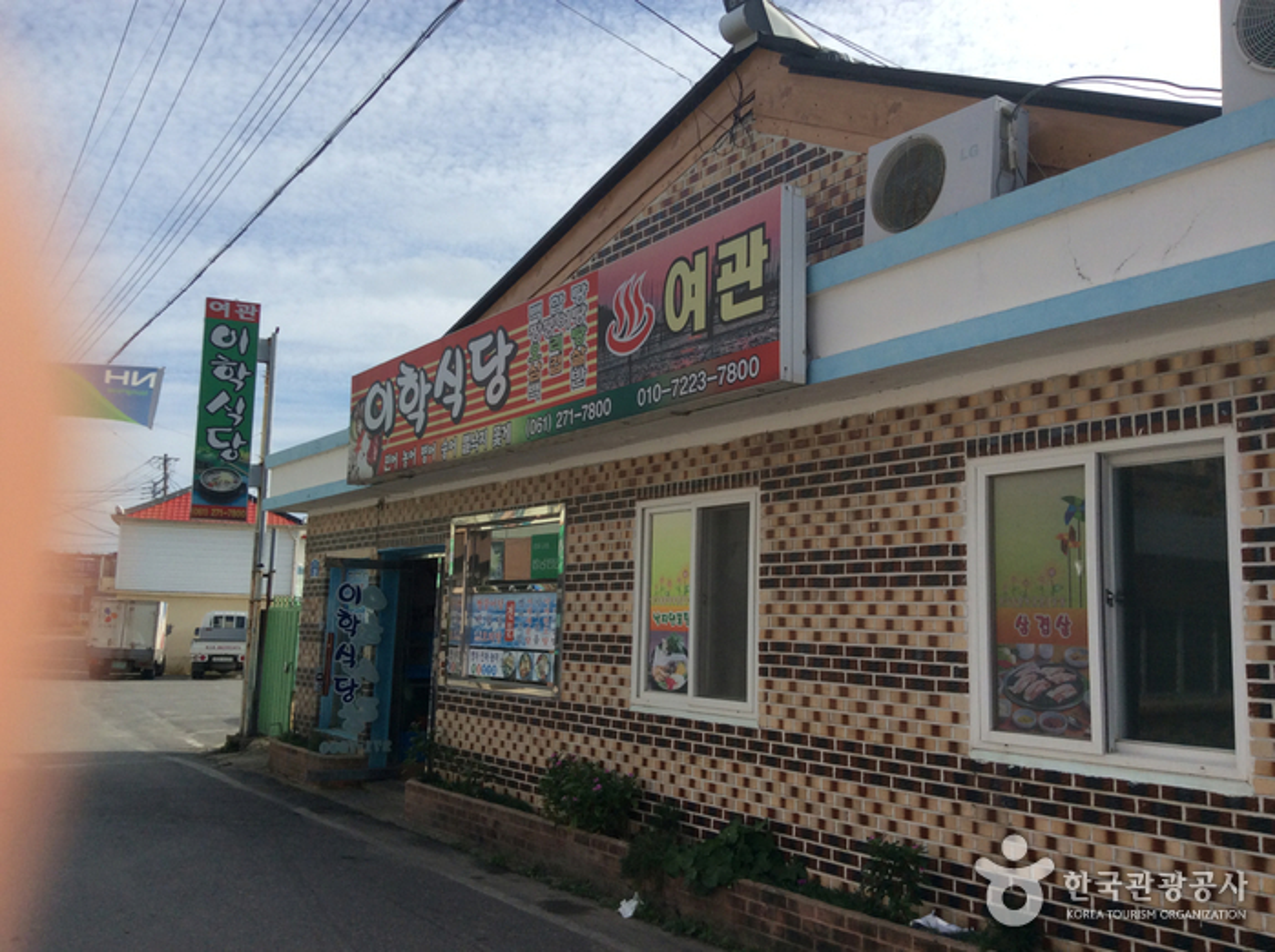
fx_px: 1214
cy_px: 476
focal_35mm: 33
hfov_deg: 55.4
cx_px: 638
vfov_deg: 42.8
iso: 32
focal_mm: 3.3
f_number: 2.4
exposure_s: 1/1684
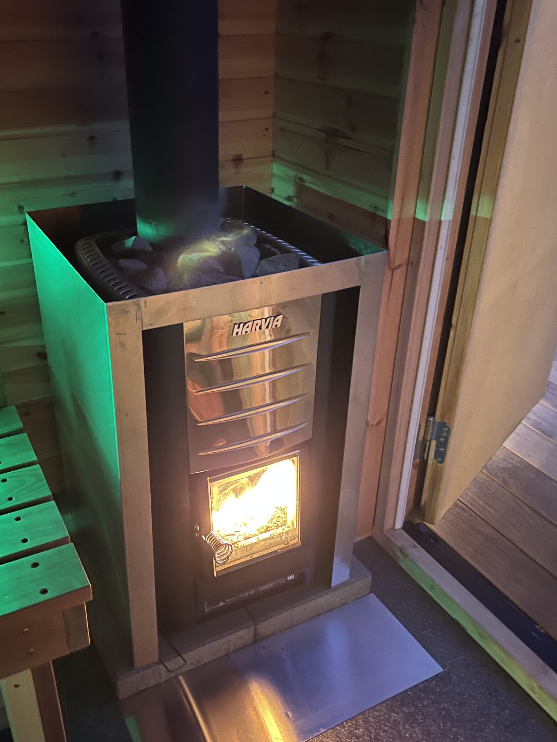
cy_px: 380
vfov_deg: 56.8
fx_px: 687
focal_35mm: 32
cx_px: 234
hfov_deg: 44.0
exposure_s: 1/14
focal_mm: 5.7
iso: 1000
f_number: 1.5
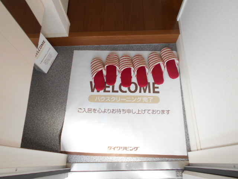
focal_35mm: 26
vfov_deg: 53.1
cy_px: 90
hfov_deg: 67.3
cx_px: 119
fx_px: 179
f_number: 3.2
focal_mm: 4.6
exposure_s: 1/50
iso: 80
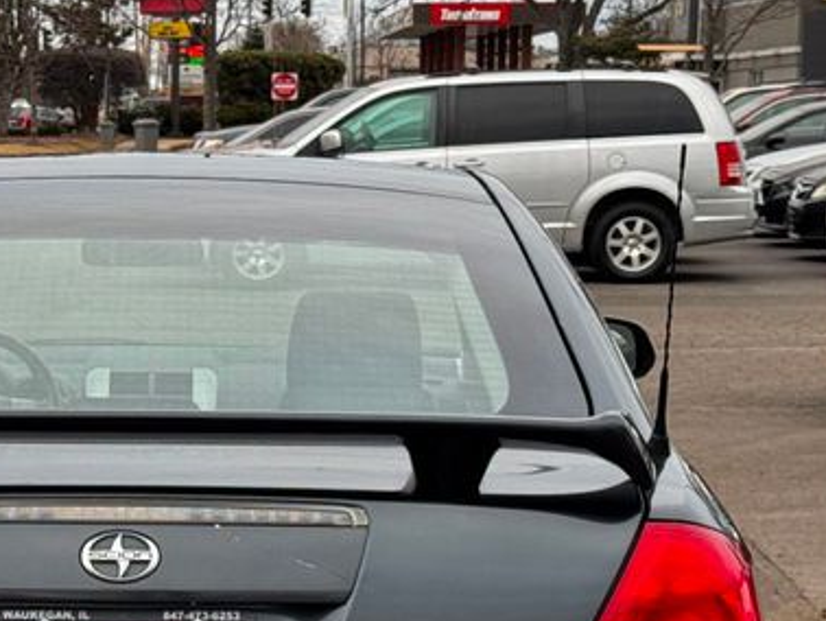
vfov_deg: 11.3
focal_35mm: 130
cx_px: 114
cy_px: 577
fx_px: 3104
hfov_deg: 15.0
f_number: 1.78
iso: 64
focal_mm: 6.76
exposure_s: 1/470
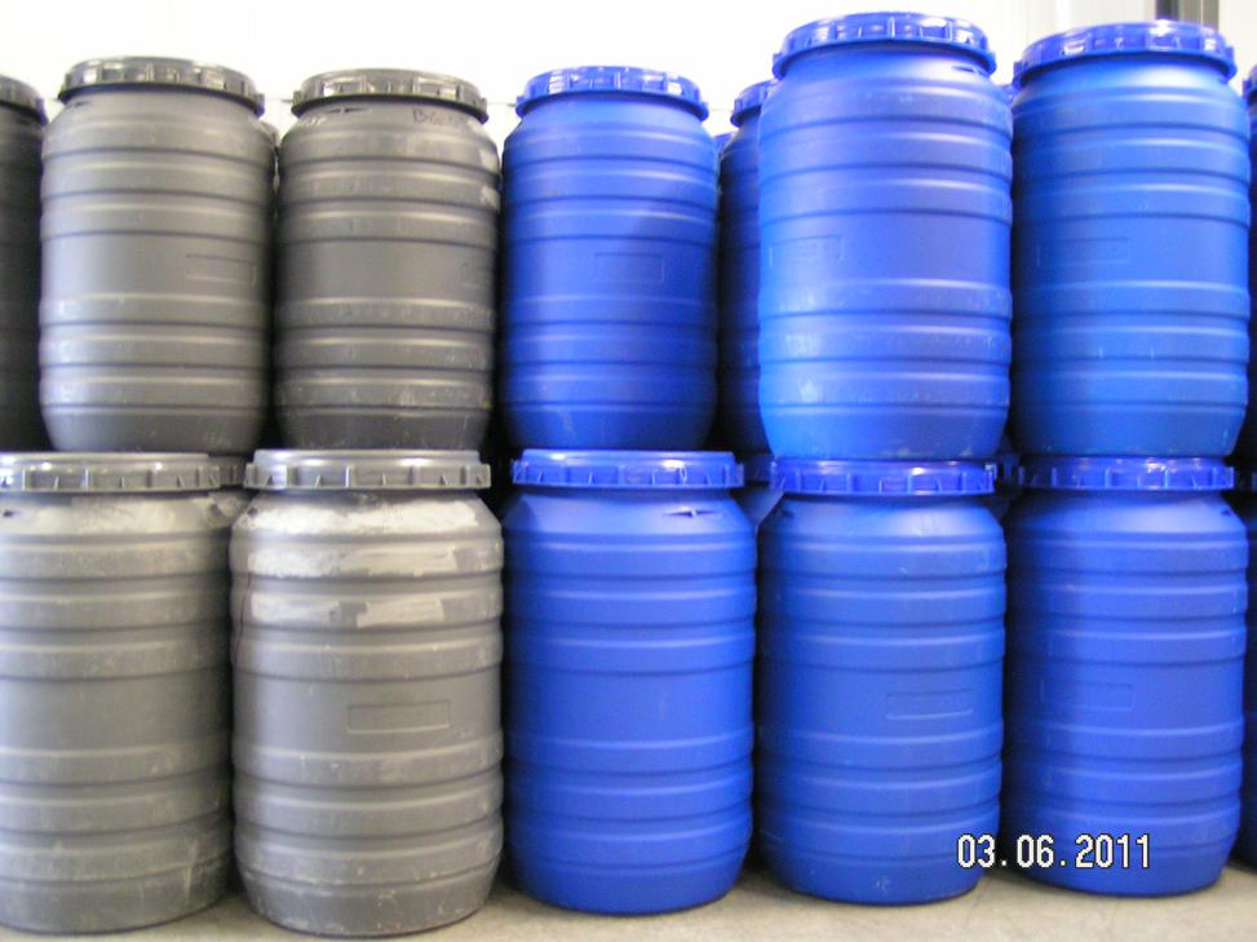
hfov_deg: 49.0
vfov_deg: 37.7
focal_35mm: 38
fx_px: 1379
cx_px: 628
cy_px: 471
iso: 200
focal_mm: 5.8
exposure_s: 1/2.5
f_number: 2.8
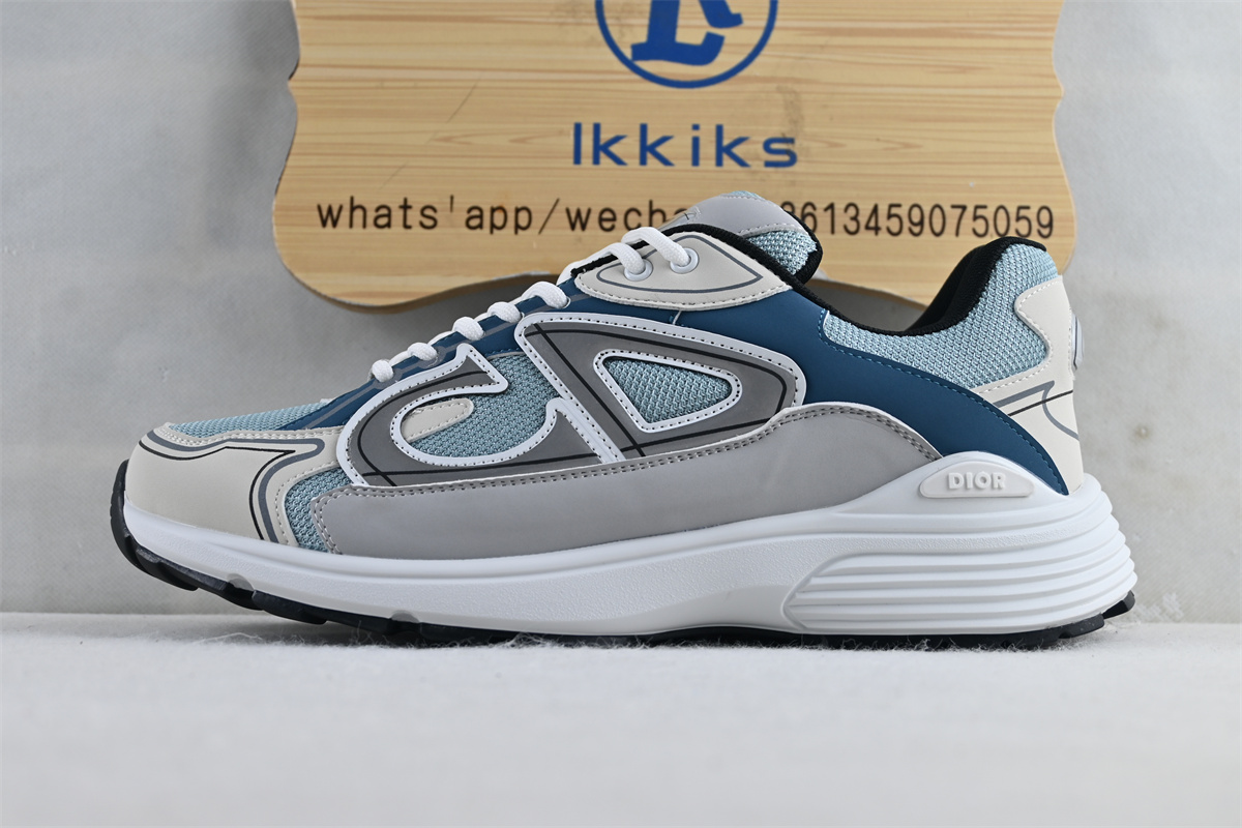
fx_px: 1682
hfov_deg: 40.5
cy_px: 414
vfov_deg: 27.7
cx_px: 621
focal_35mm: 49
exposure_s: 1/50
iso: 100
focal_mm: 32.5
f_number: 5
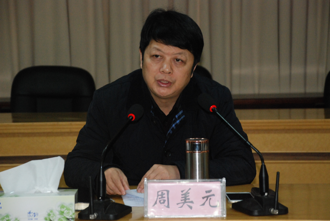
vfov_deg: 10.2
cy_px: 110
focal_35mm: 135
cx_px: 165
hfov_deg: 15.2
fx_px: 1239
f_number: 5.6
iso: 1600
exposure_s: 1/60
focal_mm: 90
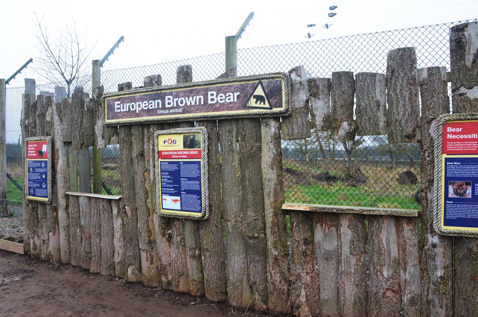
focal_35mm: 27
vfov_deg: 47.7
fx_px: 358
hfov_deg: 67.5
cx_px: 239
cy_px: 158
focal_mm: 18
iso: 2500
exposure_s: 1/320
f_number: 9
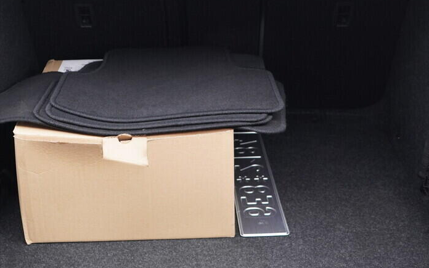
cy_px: 79
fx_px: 631
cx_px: 206
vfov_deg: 23.8
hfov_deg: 37.5
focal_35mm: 54
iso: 640
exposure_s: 1/40
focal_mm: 24
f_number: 2.8
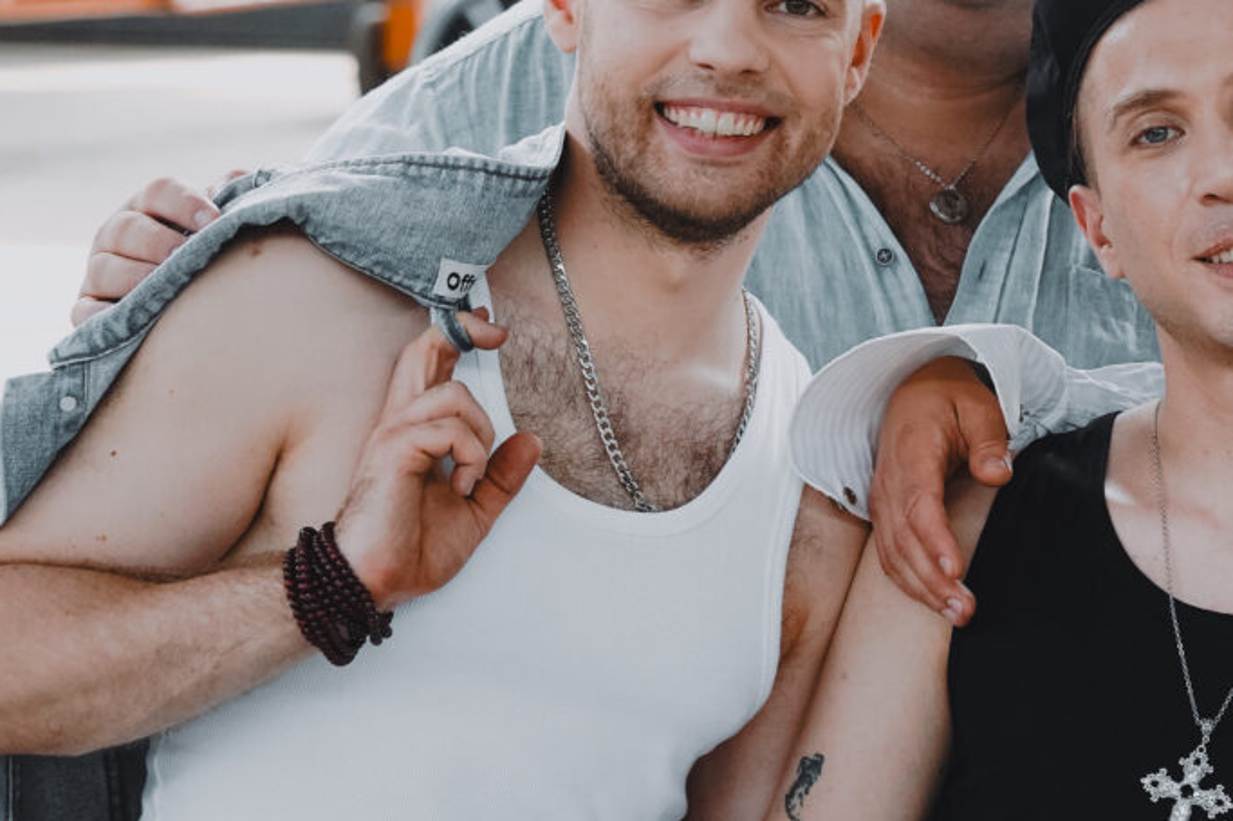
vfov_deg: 8.2
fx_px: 5684
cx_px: 1193
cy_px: 22
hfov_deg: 12.3
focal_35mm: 166
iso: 3200
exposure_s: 1/250
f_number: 5
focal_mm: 70
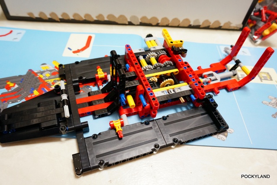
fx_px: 208
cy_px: 92
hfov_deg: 67.4
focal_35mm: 27
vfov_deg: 47.9
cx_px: 138
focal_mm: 18
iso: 1600
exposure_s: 1/40
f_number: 4.5
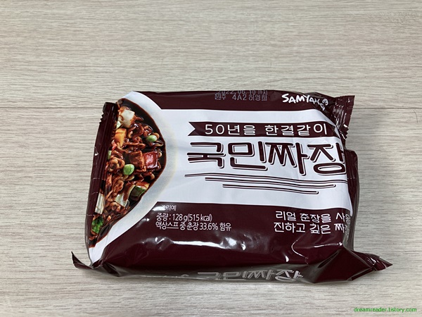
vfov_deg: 49.7
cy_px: 158
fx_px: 341
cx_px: 211
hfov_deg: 63.4
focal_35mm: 28
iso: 64
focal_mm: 3.99
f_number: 1.8
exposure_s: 1/60
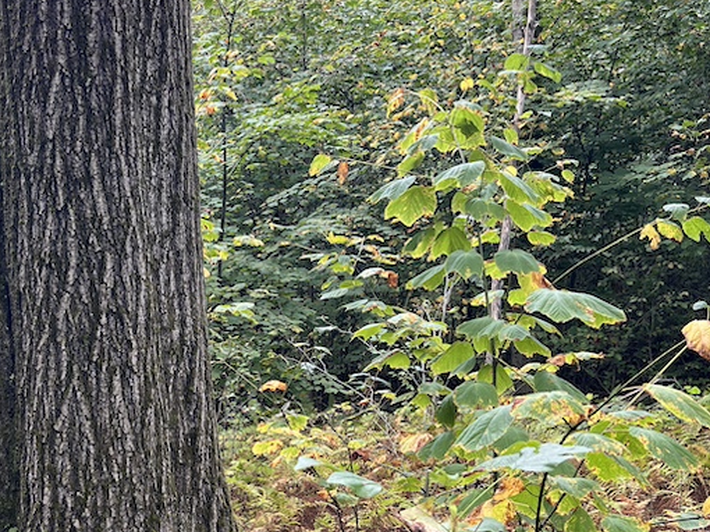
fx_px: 1046
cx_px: 178
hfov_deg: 36.6
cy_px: 345
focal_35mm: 51
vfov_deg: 28.4
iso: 40
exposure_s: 1/121
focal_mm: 5.7
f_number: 1.5
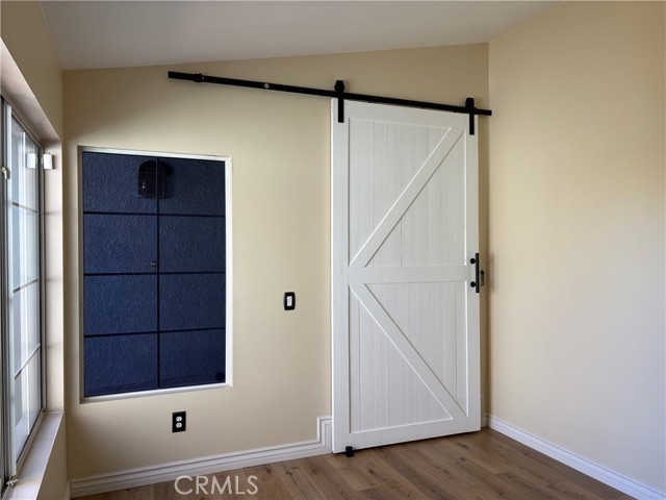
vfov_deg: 53.1
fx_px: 500
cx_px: 333
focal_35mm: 26
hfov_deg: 67.3
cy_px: 250
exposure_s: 1/121
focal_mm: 5.96
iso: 64
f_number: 1.6
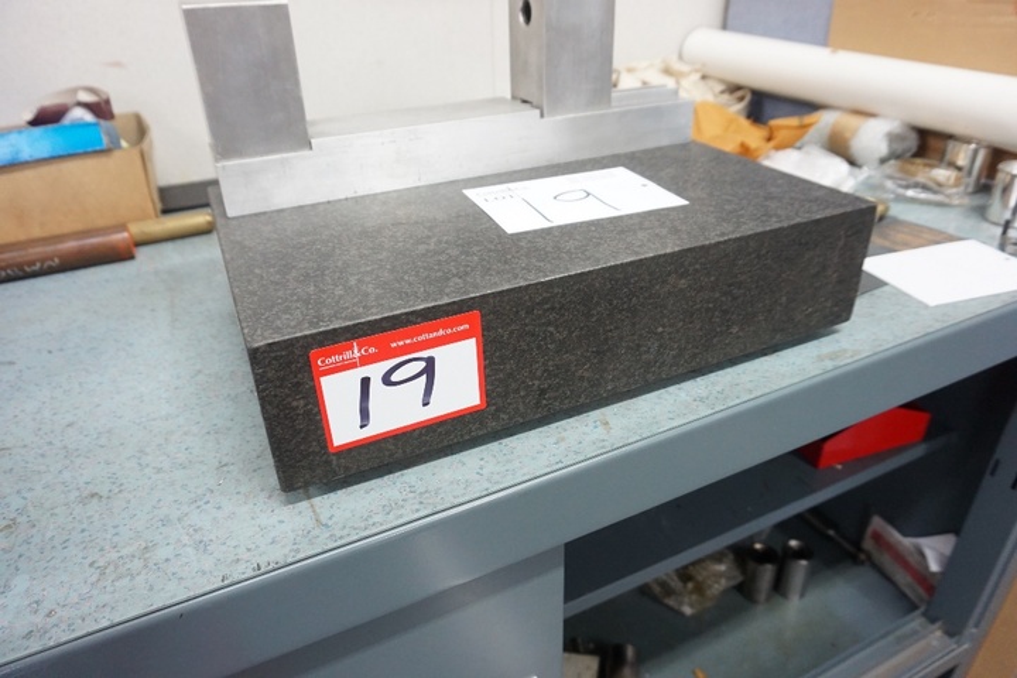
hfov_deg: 73.7
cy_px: 339
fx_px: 678
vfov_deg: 53.1
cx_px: 508
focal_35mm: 24
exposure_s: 1/60
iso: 1250
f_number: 4
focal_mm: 16
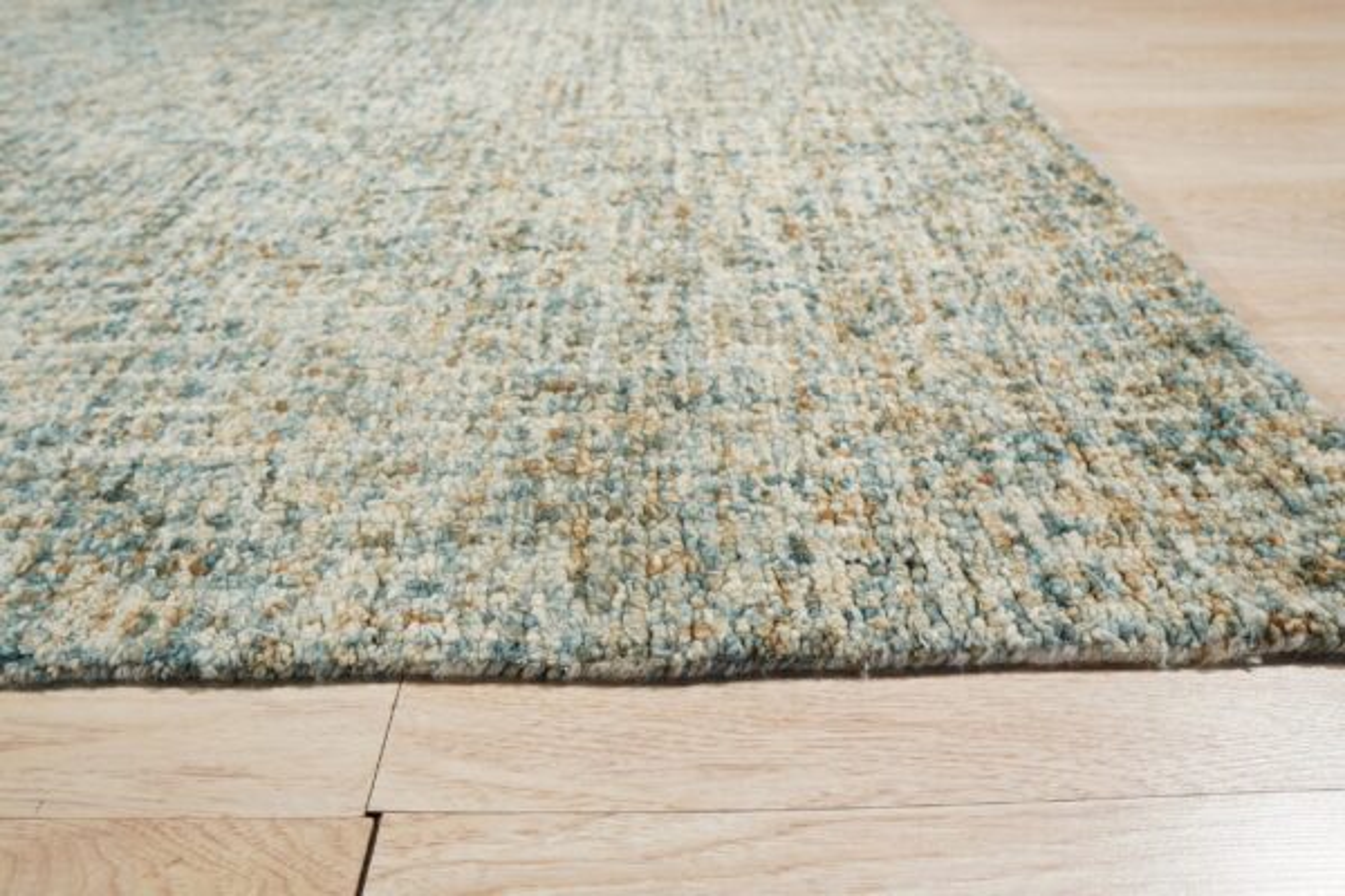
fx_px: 897
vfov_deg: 53.1
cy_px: 448
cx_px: 672
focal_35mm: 24
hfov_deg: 73.7
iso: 640
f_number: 5
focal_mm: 16
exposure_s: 1/125
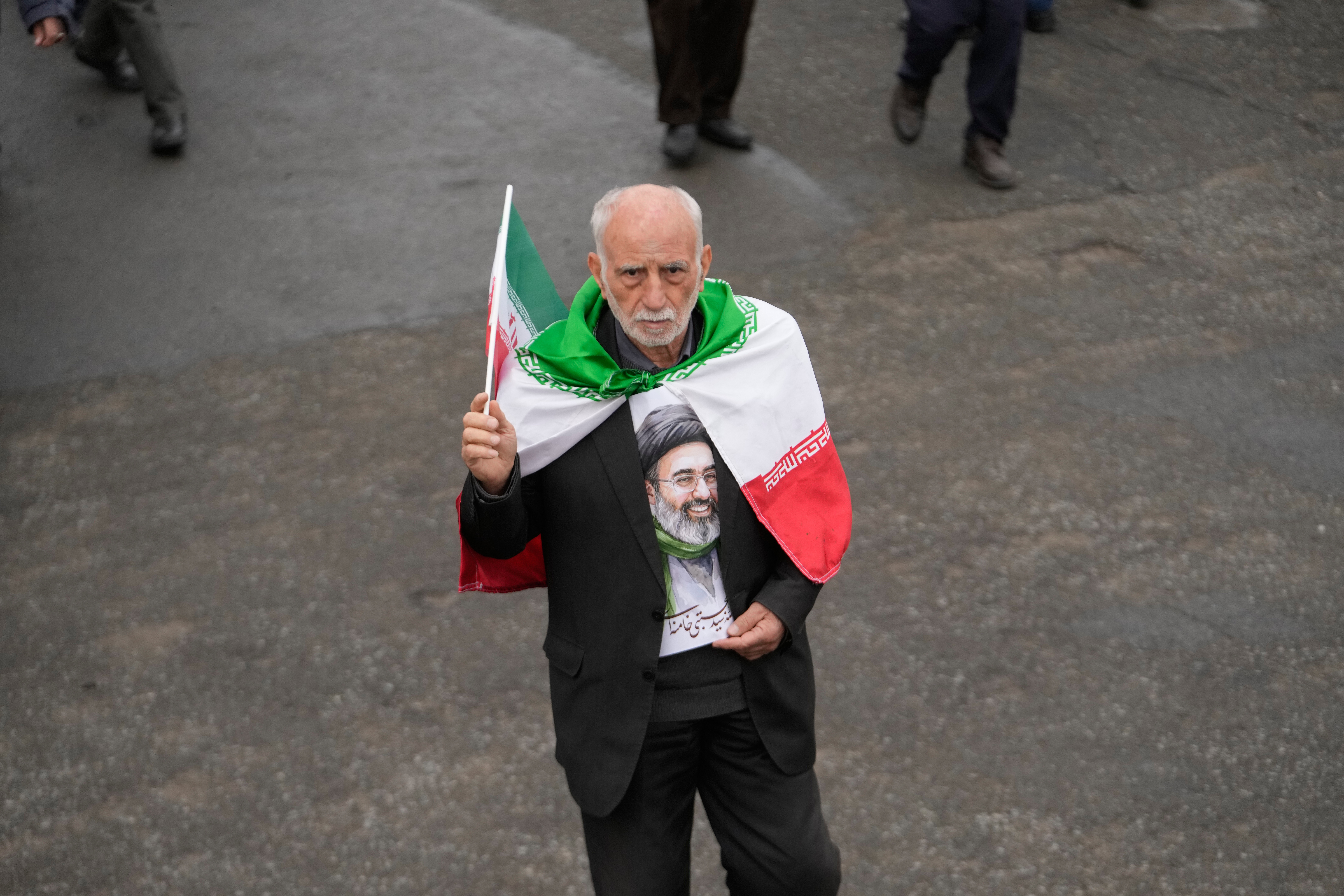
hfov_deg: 14.9
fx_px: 5152
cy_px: 448
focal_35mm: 138
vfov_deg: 9.9
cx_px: 672
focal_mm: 138
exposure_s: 1/1250
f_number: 3.5
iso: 1000
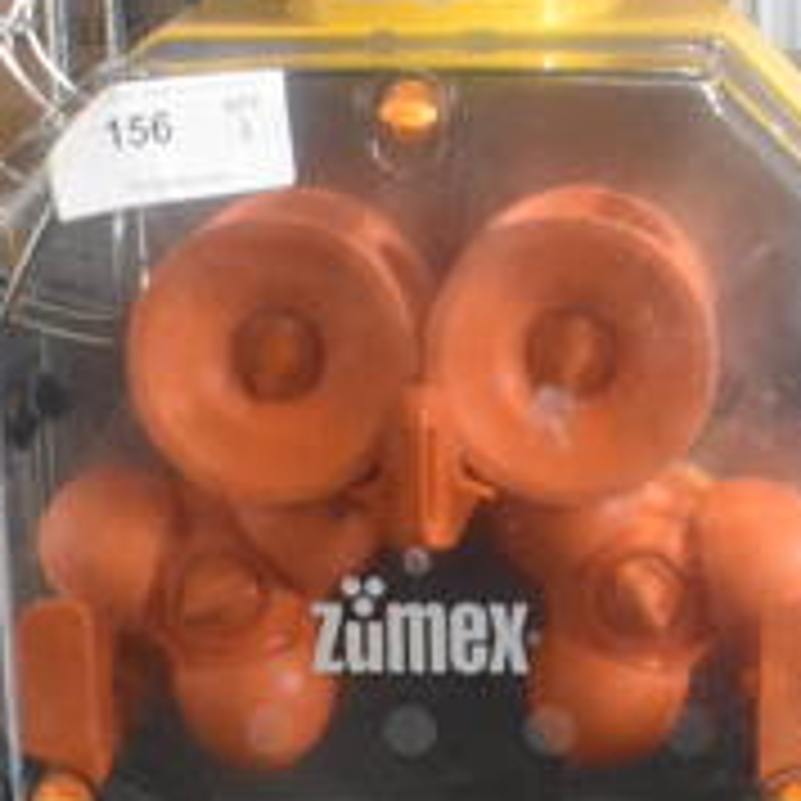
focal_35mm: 118
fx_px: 3089
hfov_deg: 14.7
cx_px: 549
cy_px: 916
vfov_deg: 14.4
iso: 4500
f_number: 3.5
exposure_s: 1/125
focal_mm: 18
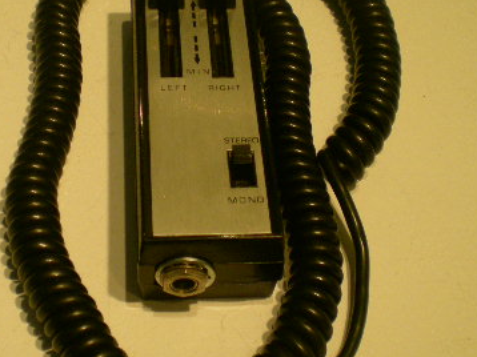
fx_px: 936
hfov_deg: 28.4
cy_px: 168
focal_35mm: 68
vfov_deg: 21.6
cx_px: 155
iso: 200
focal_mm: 6.3
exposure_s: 1/59
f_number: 3.1
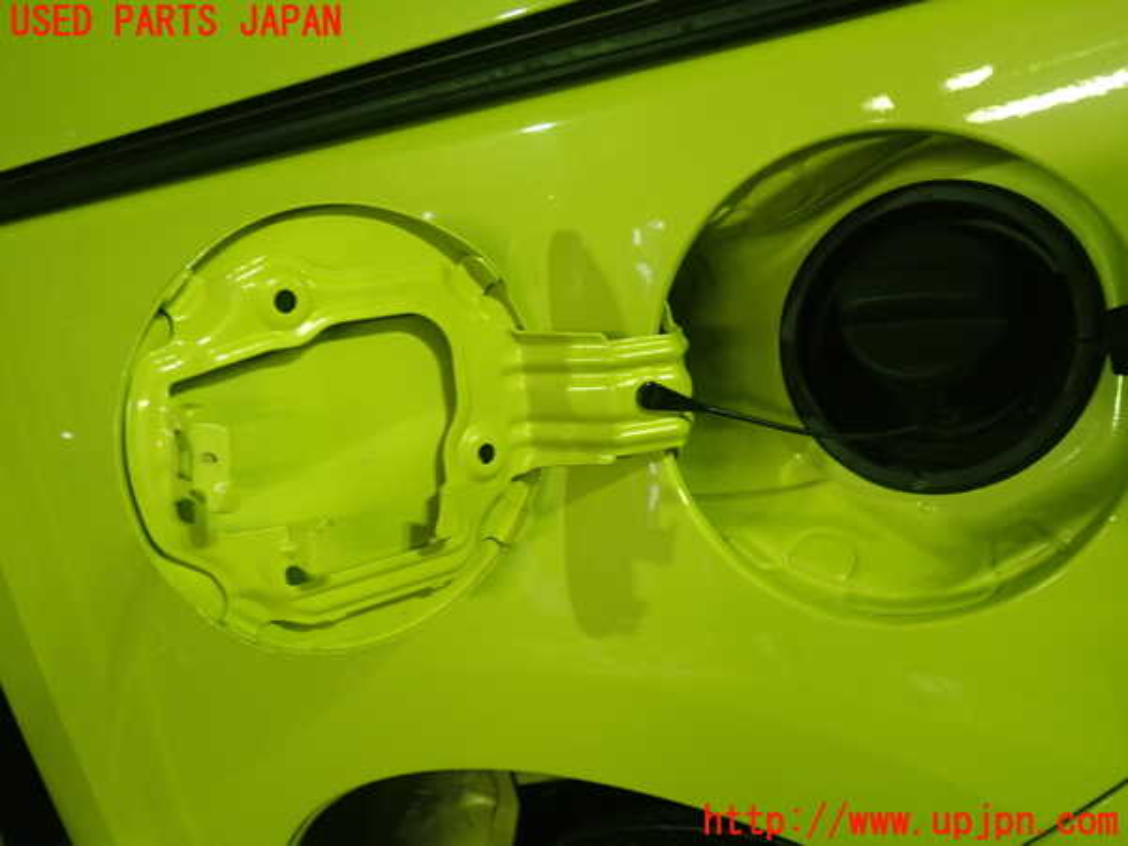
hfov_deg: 60.0
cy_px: 423
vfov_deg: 46.8
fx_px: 978
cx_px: 564
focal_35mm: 30
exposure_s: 1/30
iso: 320
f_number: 2.3
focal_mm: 5.5
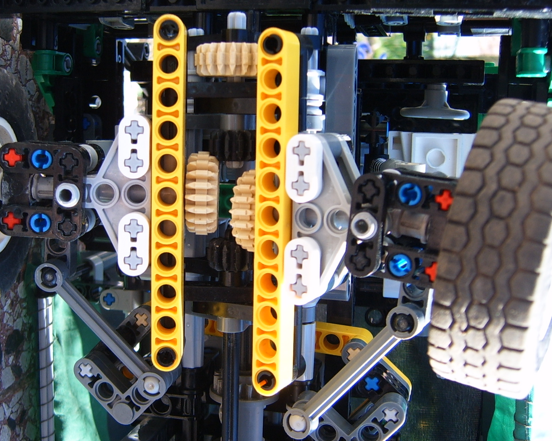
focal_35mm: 46
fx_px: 752
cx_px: 228
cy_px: 209
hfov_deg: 40.2
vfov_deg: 32.7
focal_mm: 5.8
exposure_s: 1/125
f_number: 2.8
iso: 63
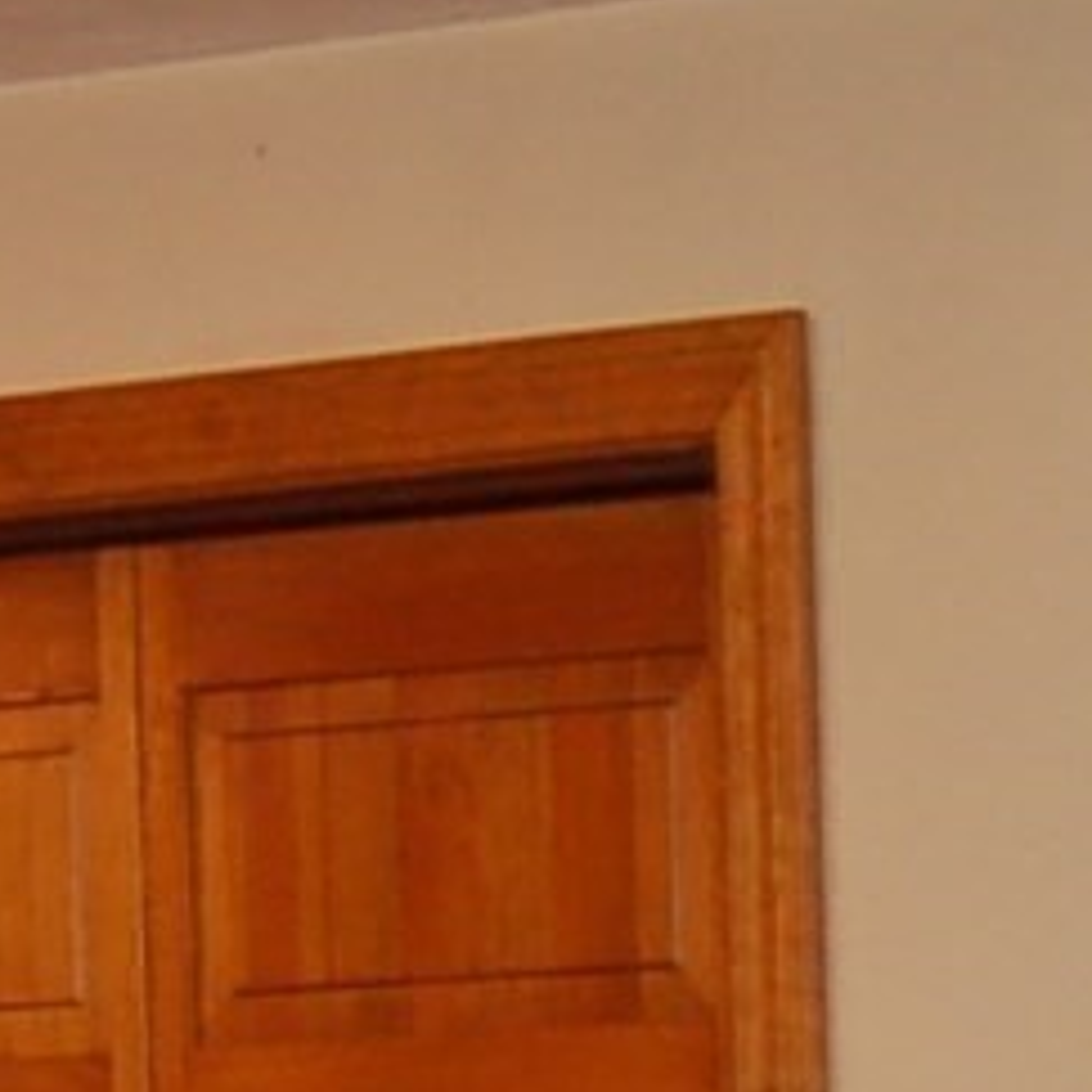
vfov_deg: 5.1
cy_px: 2746
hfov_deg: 5.3
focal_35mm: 331
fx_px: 11814
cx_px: 377
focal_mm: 28
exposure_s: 1/60
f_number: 3.3
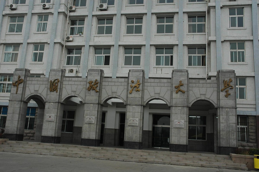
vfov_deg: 36.8
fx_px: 259
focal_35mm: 36
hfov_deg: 53.2
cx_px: 130
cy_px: 86
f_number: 8
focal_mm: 24
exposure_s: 1/80
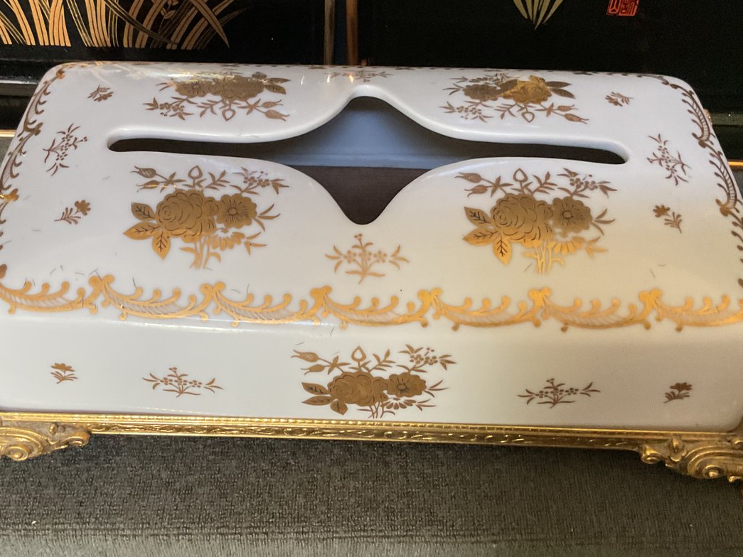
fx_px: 902
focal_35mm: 42
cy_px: 254
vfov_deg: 34.3
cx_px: 340
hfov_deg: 44.7
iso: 250
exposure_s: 1/60
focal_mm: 3
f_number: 1.8
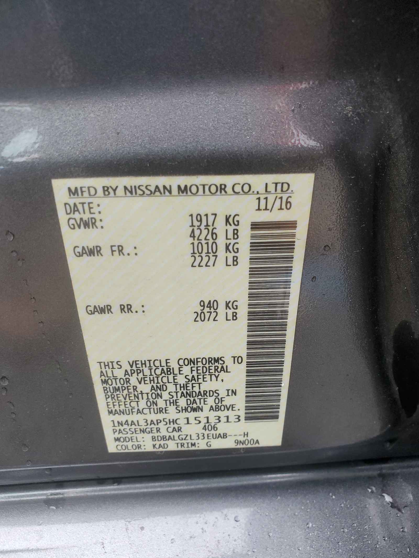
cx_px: 210
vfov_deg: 67.3
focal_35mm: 26
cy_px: 279
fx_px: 420
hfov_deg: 53.1
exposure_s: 1/120
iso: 77
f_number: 1.5
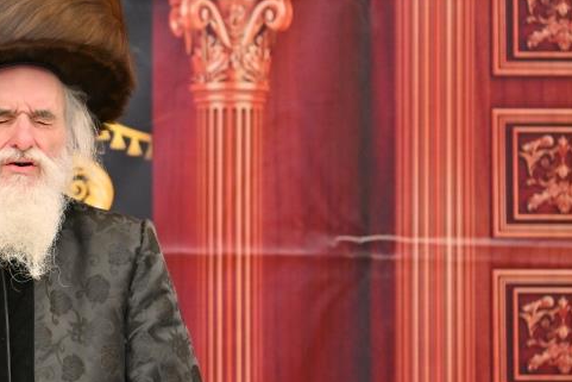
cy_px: 278
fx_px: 6770
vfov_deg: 3.2
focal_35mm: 426
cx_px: 34
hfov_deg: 4.8
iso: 800
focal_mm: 200
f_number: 2.8
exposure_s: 1/125
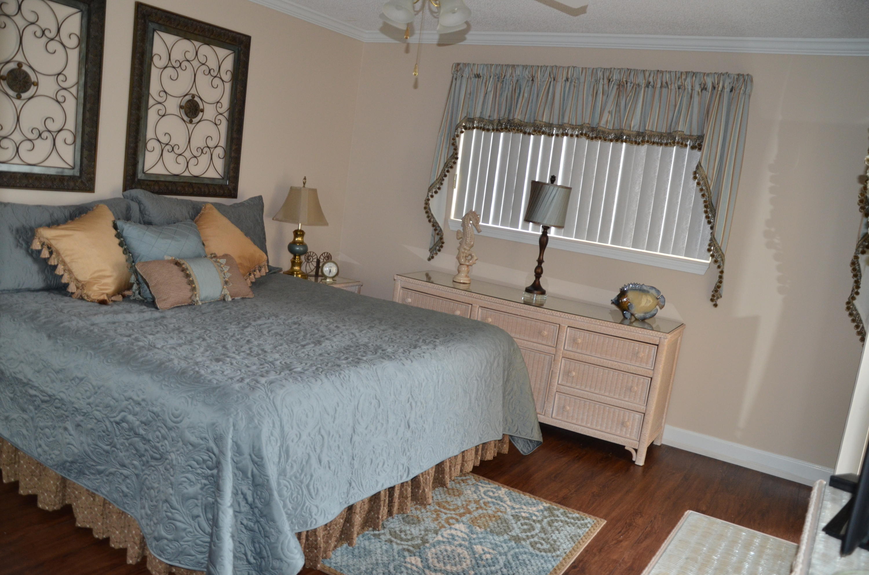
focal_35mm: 27
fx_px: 650
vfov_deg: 47.7
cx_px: 434
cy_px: 288
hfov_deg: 67.5
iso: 800
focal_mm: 18
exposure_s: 1/60
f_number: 3.5
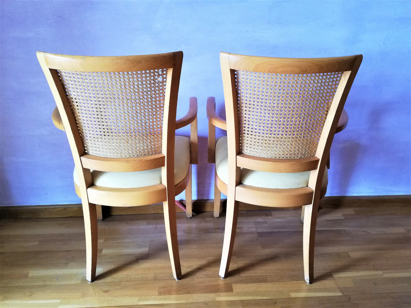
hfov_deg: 58.4
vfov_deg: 45.4
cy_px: 154
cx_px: 206
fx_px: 368
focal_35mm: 31
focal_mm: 3.81
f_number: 2.2
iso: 400
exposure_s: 1/25
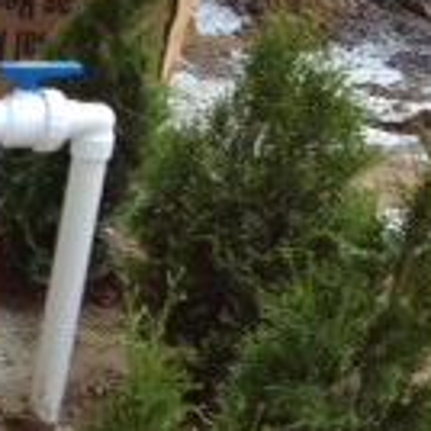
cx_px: -560
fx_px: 2085
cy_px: 293
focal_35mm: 148
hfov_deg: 10.4
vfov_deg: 11.8
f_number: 2.4
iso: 50
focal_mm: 4.28
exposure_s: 1/130
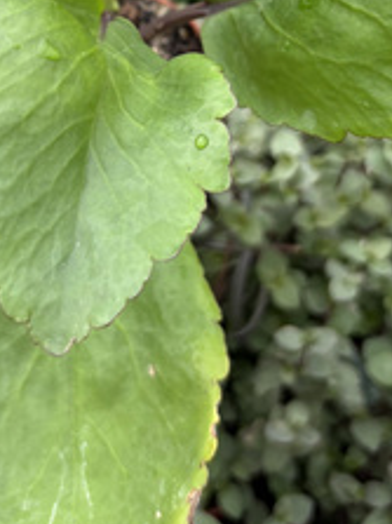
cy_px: 23
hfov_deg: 20.8
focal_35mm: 70
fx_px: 1058
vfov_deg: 26.6
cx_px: 94
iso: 100
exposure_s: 1/121
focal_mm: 5.96
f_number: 1.6
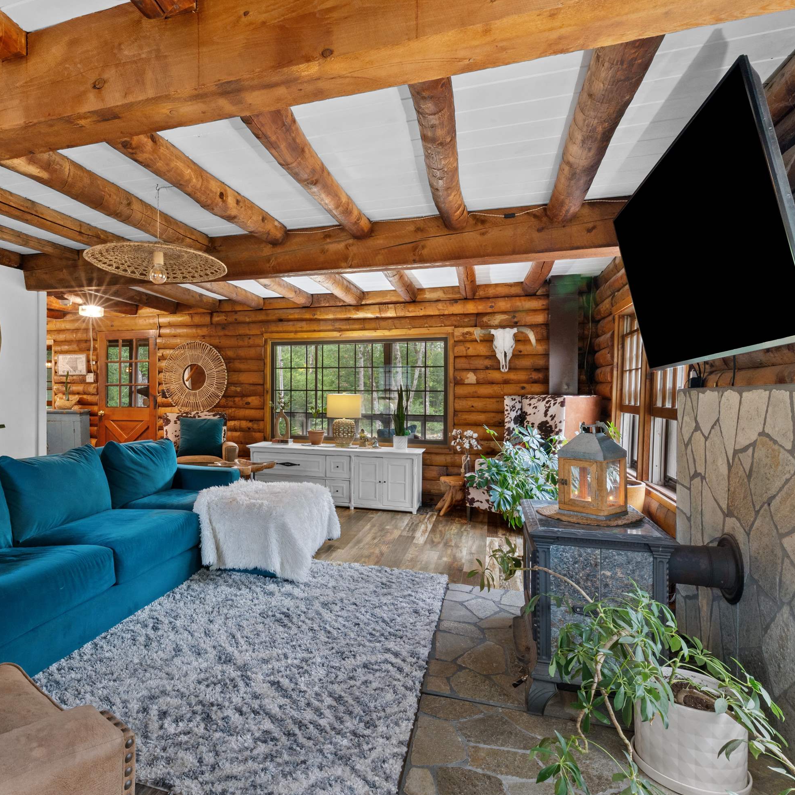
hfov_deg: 73.2
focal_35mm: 20
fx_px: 520
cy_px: 408
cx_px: 284
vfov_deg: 74.8
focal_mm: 15
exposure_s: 3
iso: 320
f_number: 11
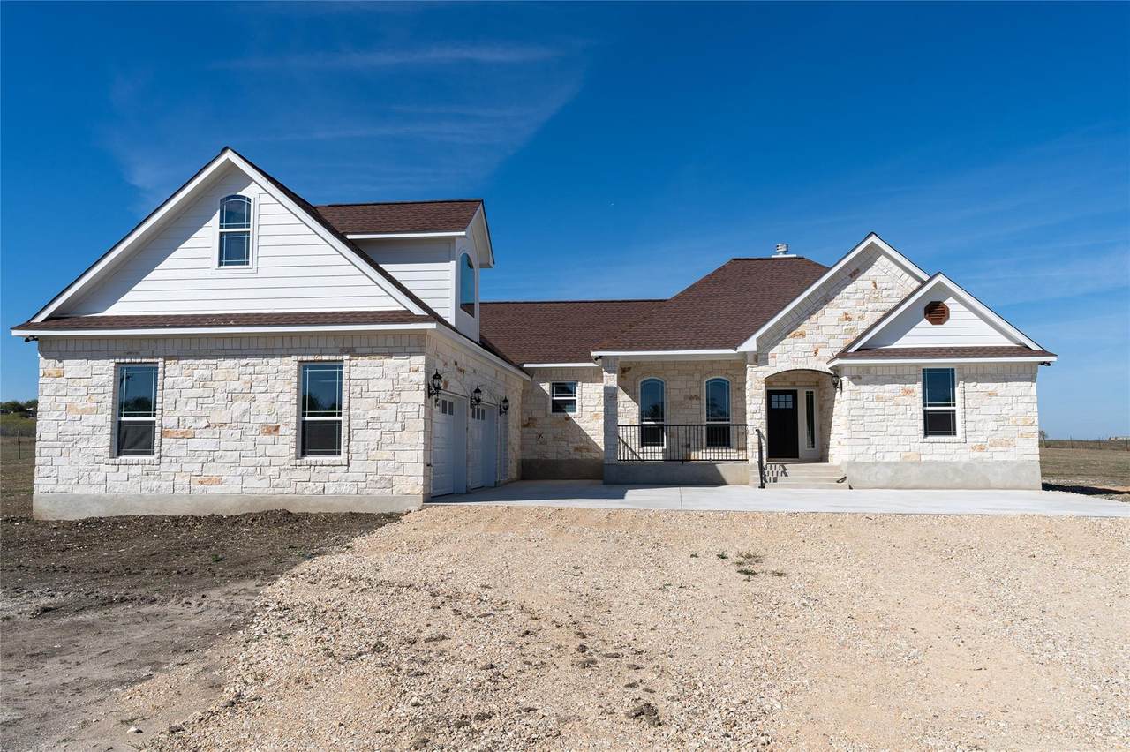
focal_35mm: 27
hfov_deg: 67.4
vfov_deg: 47.9
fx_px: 847
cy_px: 376
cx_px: 565
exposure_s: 1/320
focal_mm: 27
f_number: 10
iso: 100
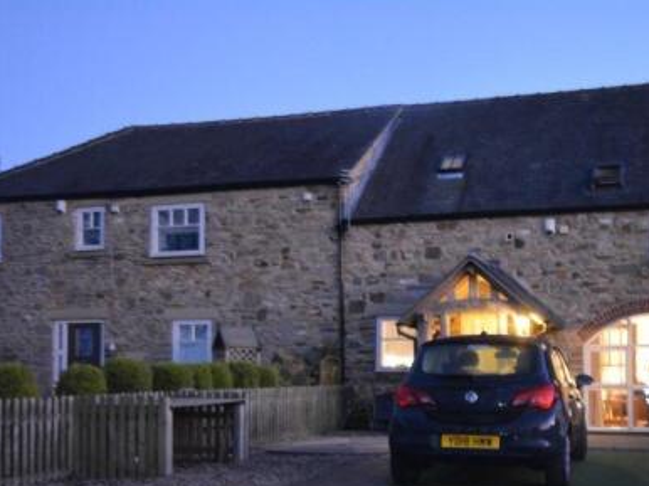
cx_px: 426
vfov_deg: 29.2
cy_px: 364
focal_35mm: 49
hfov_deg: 38.5
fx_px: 918
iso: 3200
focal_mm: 20
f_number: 5.6
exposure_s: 1/3
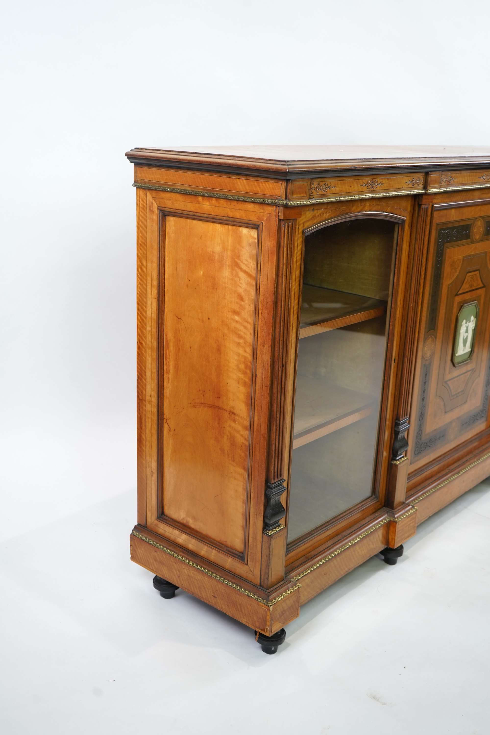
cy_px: 368
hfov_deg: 35.1
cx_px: 245
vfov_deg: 50.7
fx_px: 776
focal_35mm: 38
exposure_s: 1/80
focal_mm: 38
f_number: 5.6
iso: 800
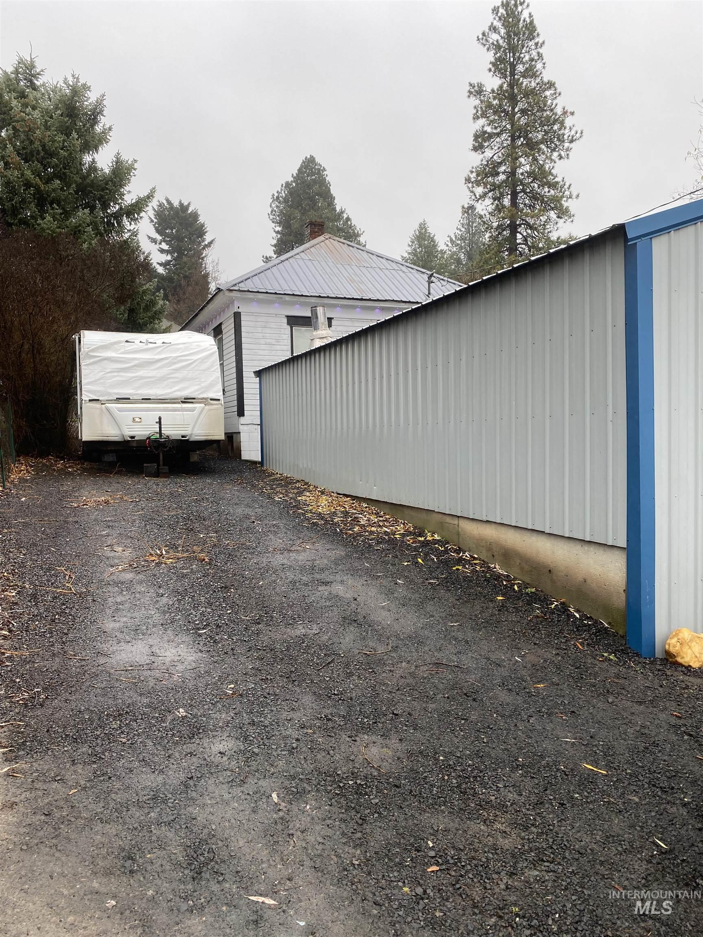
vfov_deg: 67.3
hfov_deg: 53.1
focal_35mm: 26
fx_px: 704
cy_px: 468
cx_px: 352
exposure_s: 1/122
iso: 32
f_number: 1.8
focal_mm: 4.25
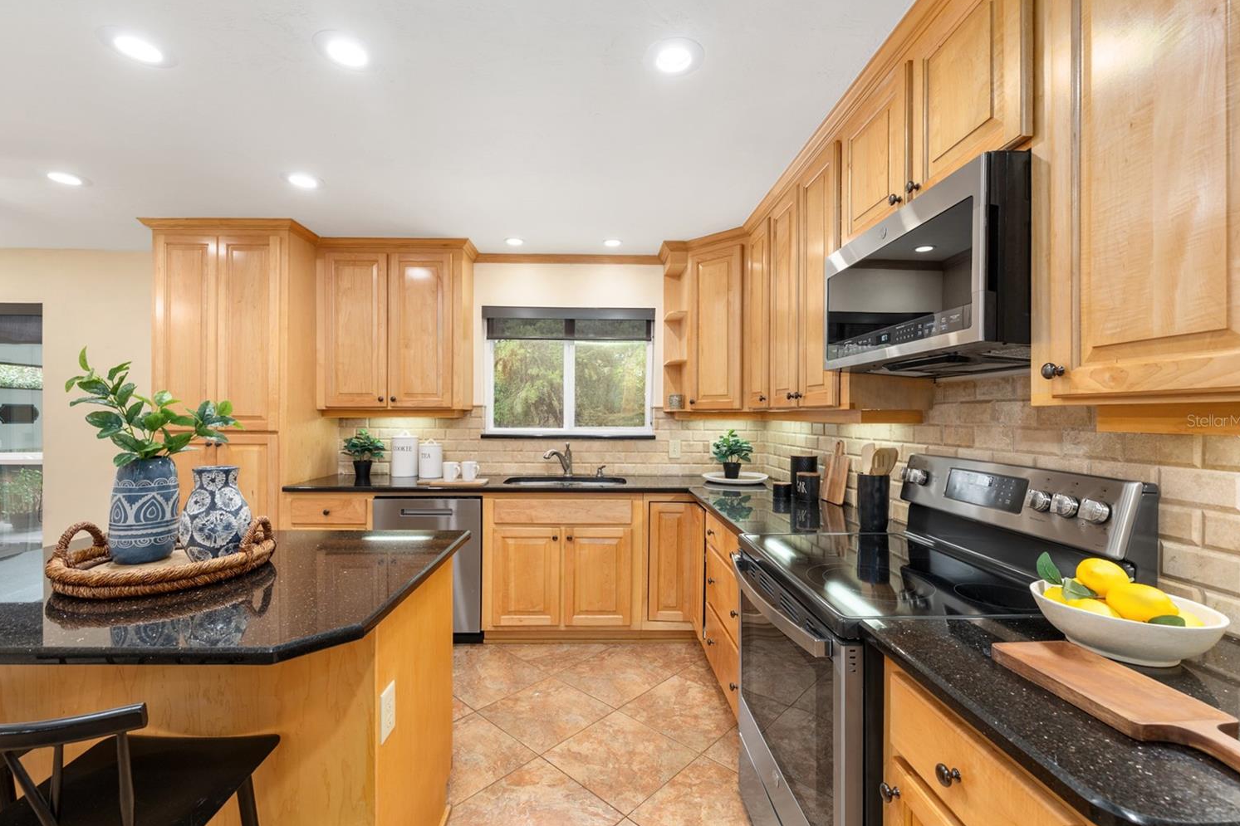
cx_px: 596
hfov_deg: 100.4
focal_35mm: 15
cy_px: 420
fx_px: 517
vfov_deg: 77.3
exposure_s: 1/3
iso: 400
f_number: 7.1
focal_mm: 14
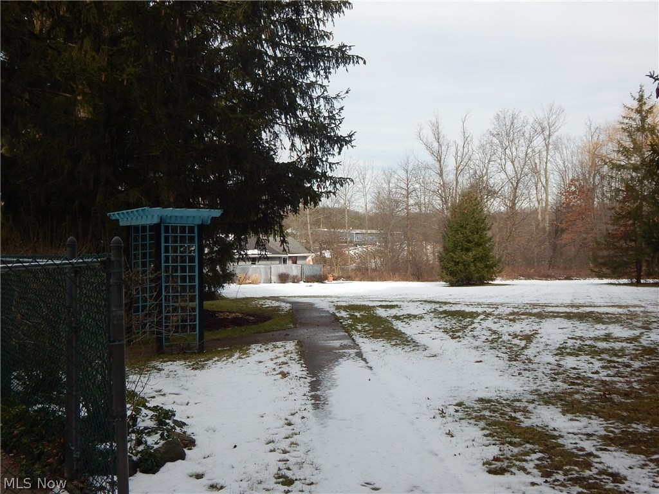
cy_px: 247
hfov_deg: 49.0
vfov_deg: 37.7
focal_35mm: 38
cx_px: 330
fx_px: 723
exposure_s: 1/800
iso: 125
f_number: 3.4
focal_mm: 6.8
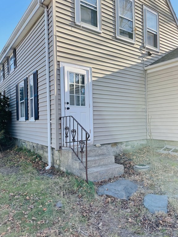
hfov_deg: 53.1
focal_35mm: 26
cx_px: 89
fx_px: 178
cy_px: 118
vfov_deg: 67.3
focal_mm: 5.1
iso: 32
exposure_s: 1/642
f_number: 1.6
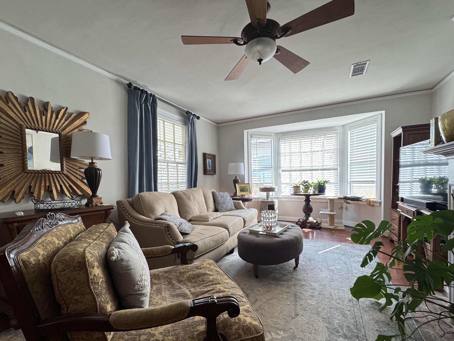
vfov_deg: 77.8
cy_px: 191
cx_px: 218
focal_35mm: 16
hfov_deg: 94.5
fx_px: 210
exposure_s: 1/120
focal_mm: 2.22
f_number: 2.2
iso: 200
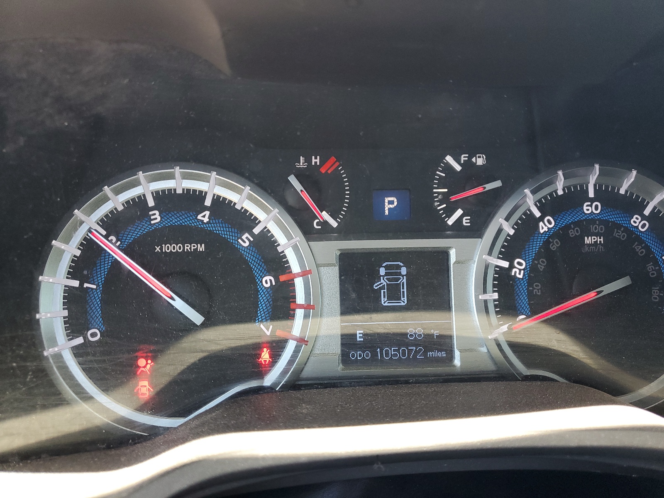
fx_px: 499
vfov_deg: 53.1
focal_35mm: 26
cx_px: 332
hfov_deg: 67.3
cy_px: 249
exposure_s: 1/120
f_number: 1.5
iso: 93
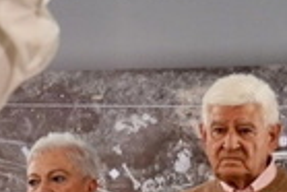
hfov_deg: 7.3
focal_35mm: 282
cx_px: 103
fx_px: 2250
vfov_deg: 4.9
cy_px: 274
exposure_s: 1/320
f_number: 4
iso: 1000
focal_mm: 54
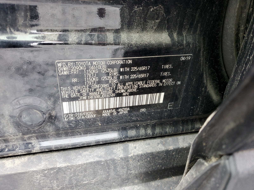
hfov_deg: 67.3
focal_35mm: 26
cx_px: 127
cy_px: 95
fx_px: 191
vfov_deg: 53.1
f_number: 1.5
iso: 133
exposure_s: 1/60.2
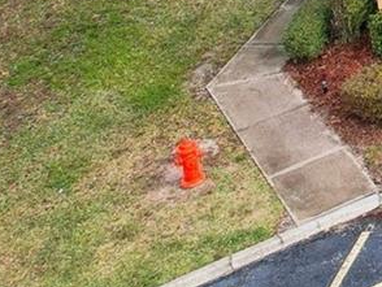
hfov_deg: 12.4
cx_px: 986
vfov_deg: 11.3
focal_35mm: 115
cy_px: -345
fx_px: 1270
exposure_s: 1/800
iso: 100
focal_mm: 8.4
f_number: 2.8
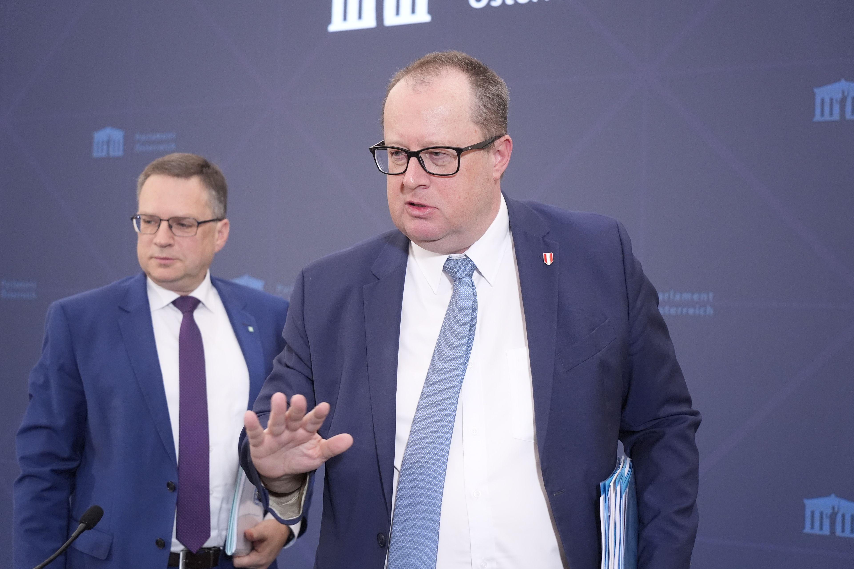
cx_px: 427
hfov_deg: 38.2
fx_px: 1233
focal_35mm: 52
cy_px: 282
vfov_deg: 26.0
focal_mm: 50
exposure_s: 1/400
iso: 4000
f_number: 4
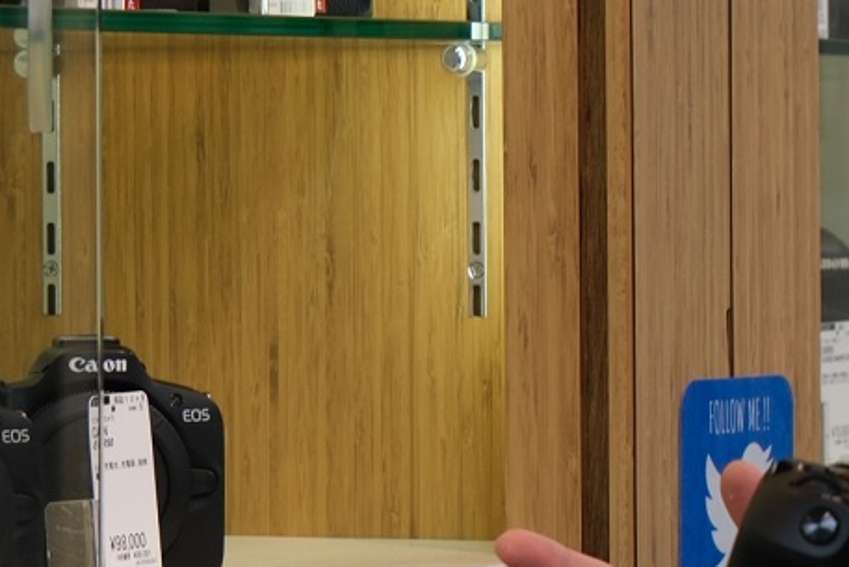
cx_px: 1071
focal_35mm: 199
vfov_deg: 6.9
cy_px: 134
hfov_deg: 10.1
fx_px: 4694
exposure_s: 1/50
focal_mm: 26.2
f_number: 4
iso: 125
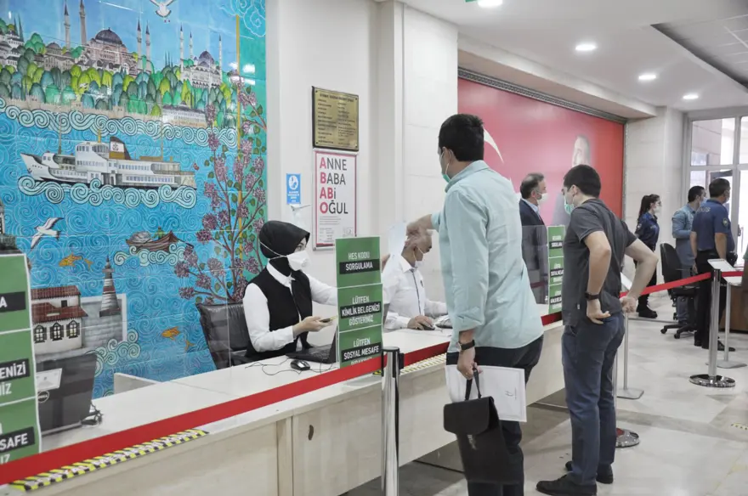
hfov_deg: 53.2
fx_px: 747
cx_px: 374
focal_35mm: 36
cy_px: 248
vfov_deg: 36.8
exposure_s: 1/30
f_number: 3.8
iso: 400
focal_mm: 24
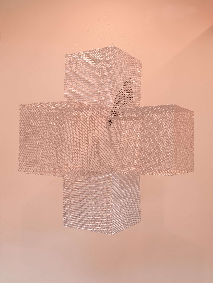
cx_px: 106
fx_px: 295
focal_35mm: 36
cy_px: 142
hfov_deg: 39.7
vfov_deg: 51.3
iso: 200
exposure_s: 1/2
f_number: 10
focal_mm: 18
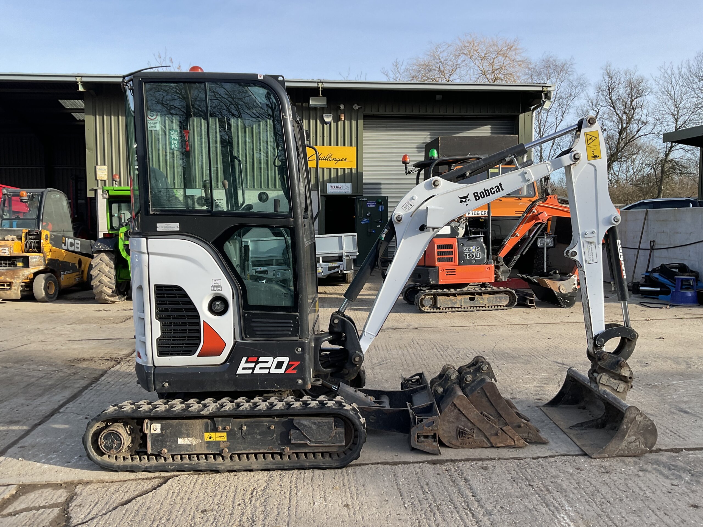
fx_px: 589
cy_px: 264
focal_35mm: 29
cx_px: 352
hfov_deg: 61.7
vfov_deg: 48.2
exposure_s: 1/650
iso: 16
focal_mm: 3
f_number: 1.8
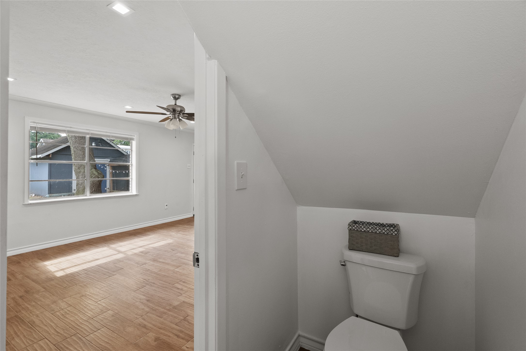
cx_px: 263
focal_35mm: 16
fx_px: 234
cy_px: 176
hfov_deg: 96.7
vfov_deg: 73.8
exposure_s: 1/8
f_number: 8
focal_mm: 16
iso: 2500
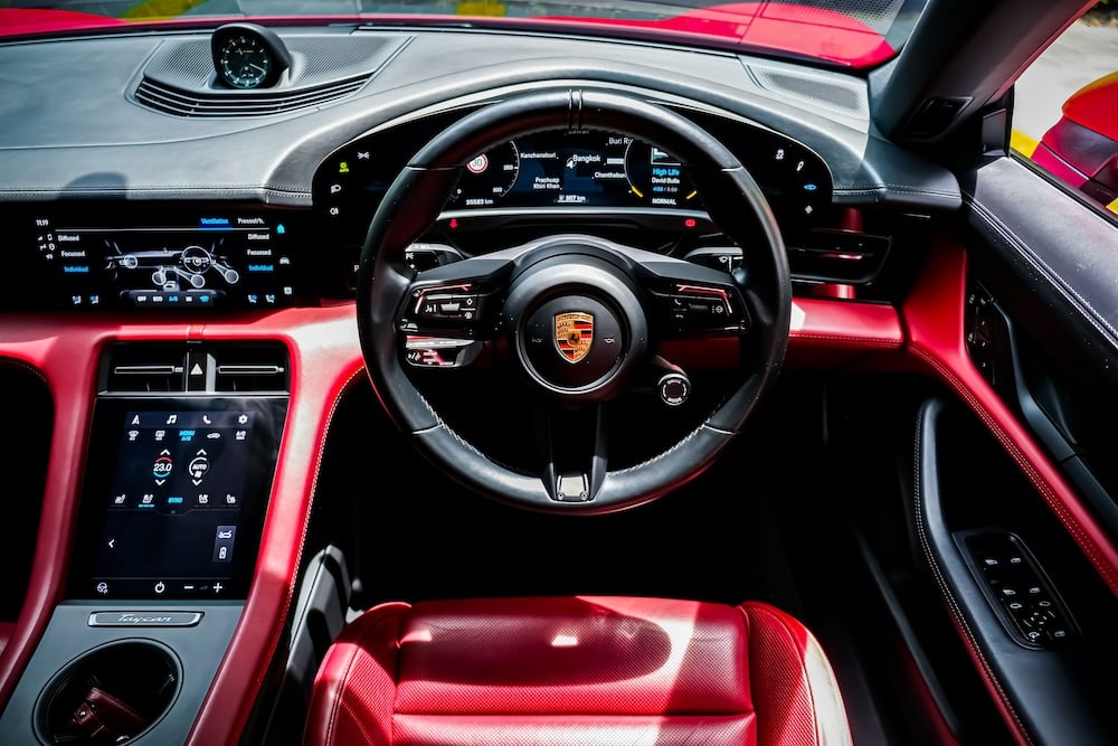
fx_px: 870
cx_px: 559
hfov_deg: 65.5
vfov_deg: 46.4
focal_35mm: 28
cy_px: 373
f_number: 2.8
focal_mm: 18.8
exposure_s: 1/125
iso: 400
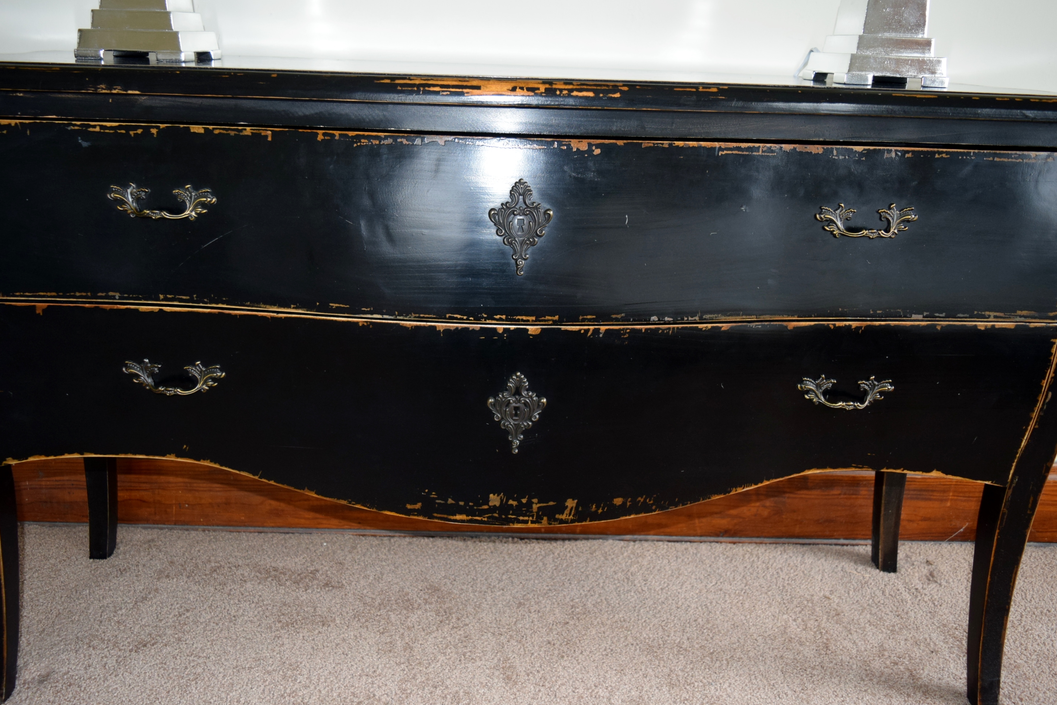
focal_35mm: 31
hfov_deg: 60.3
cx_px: 518
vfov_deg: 42.3
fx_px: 910
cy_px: 348
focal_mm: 20
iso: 800
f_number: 4
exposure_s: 1/60
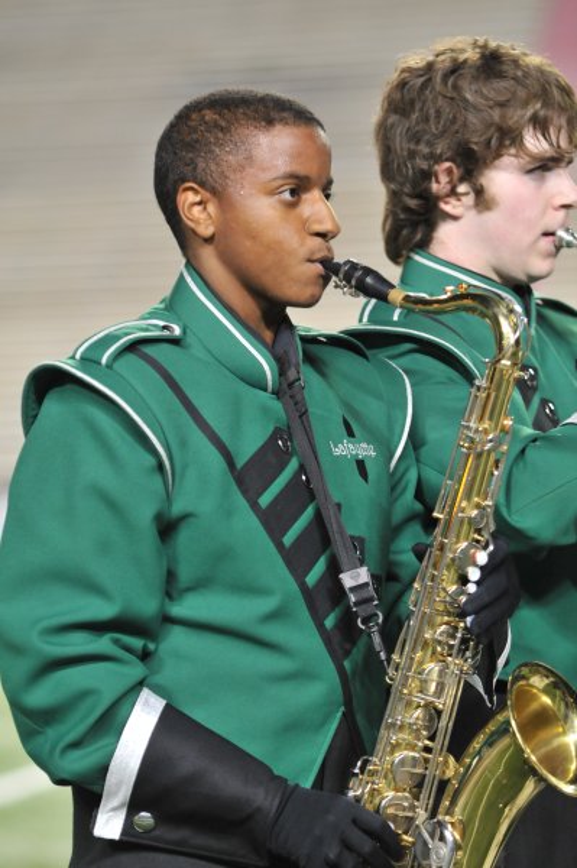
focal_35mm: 188
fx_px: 4515
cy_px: 434
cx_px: 288
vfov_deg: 11.0
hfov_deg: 7.3
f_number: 2.8
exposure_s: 1/125
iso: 800
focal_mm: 125
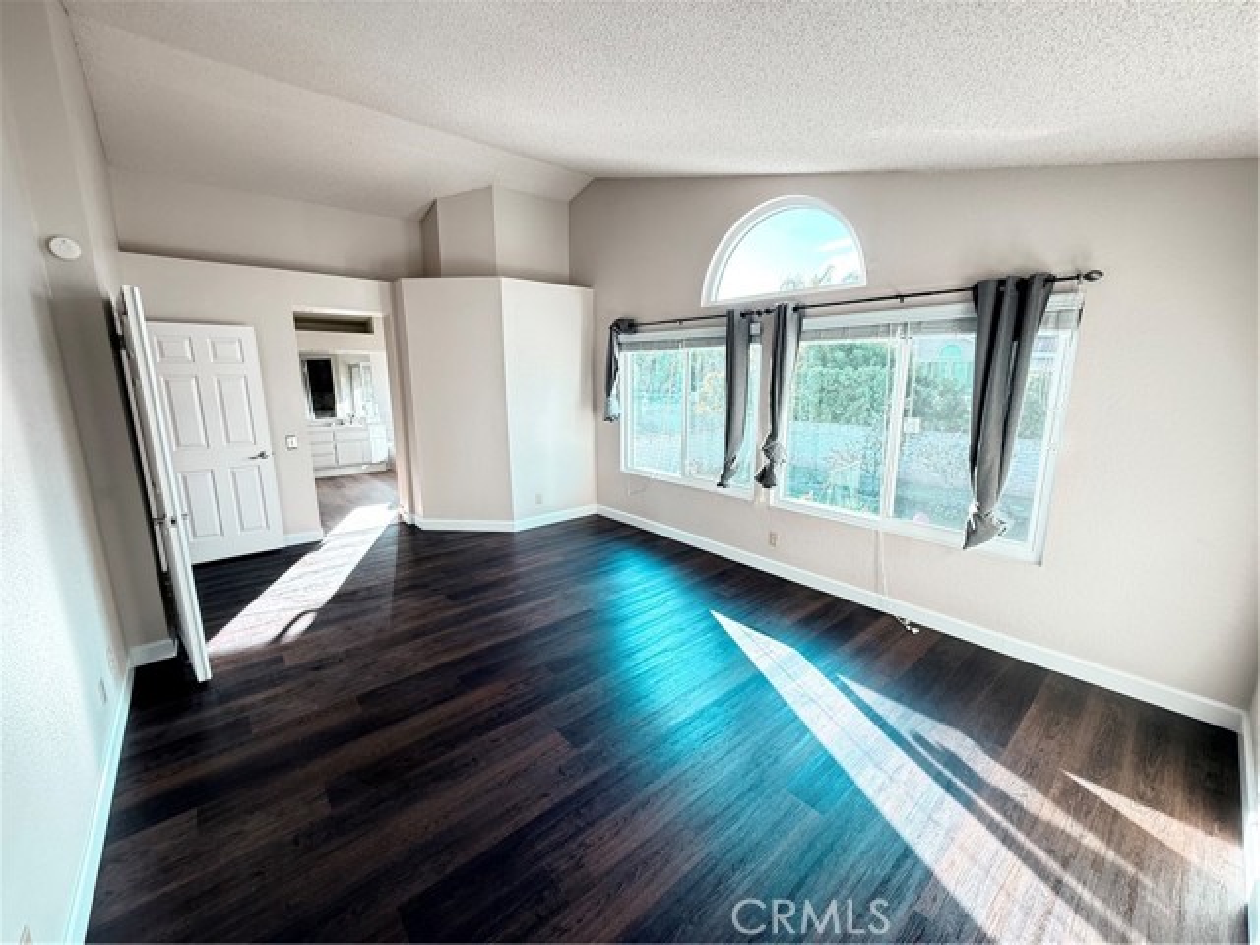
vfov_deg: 85.7
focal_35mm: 14
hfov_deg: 102.1
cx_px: 630
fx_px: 510
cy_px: 472
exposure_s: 1/99
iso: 125
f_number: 2.2
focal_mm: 2.22
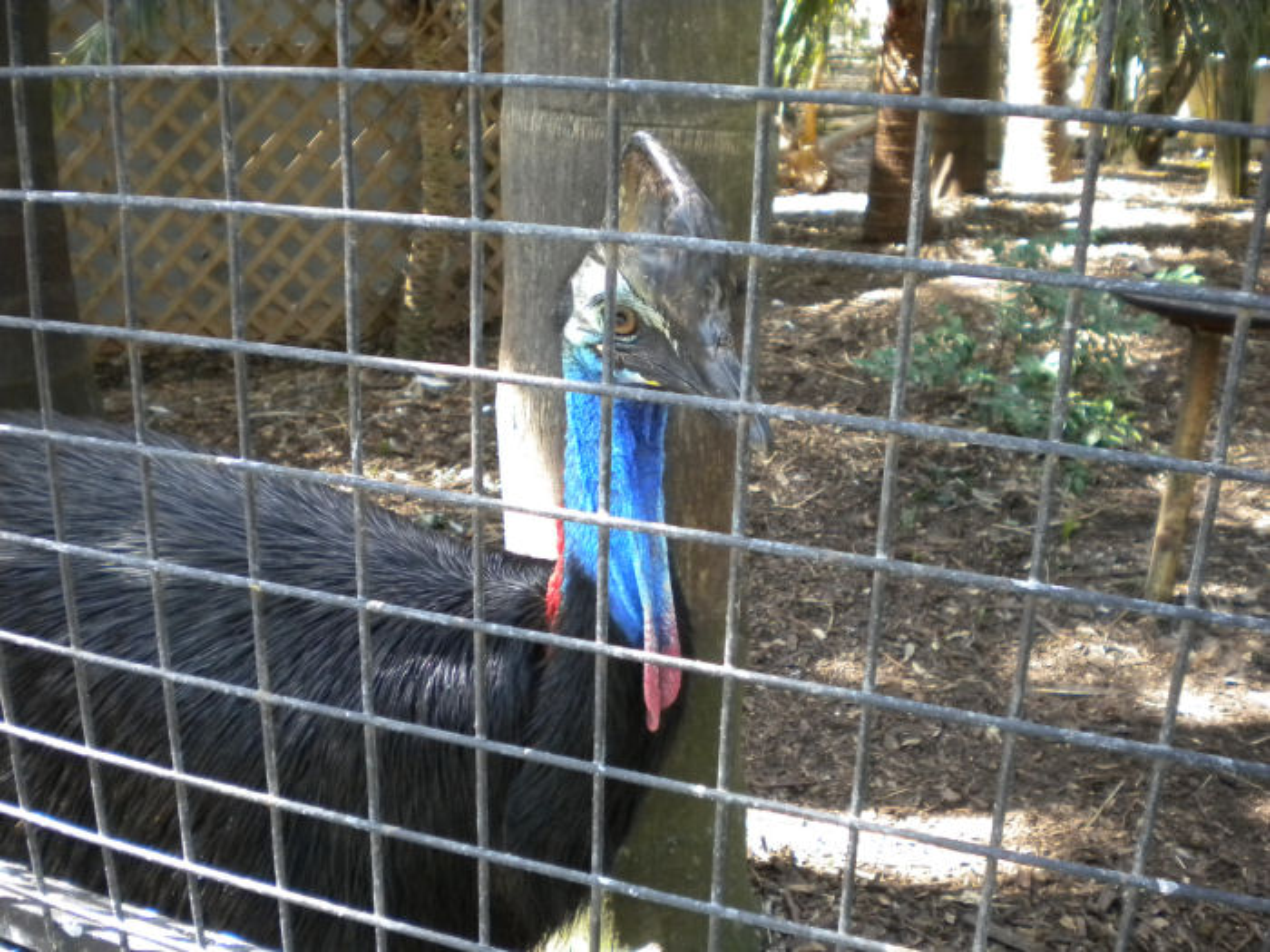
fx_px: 1284
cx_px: 635
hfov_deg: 52.6
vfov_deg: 40.7
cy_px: 476
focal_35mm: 35
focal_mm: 6.3
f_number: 3.1
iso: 400
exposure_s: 1/178
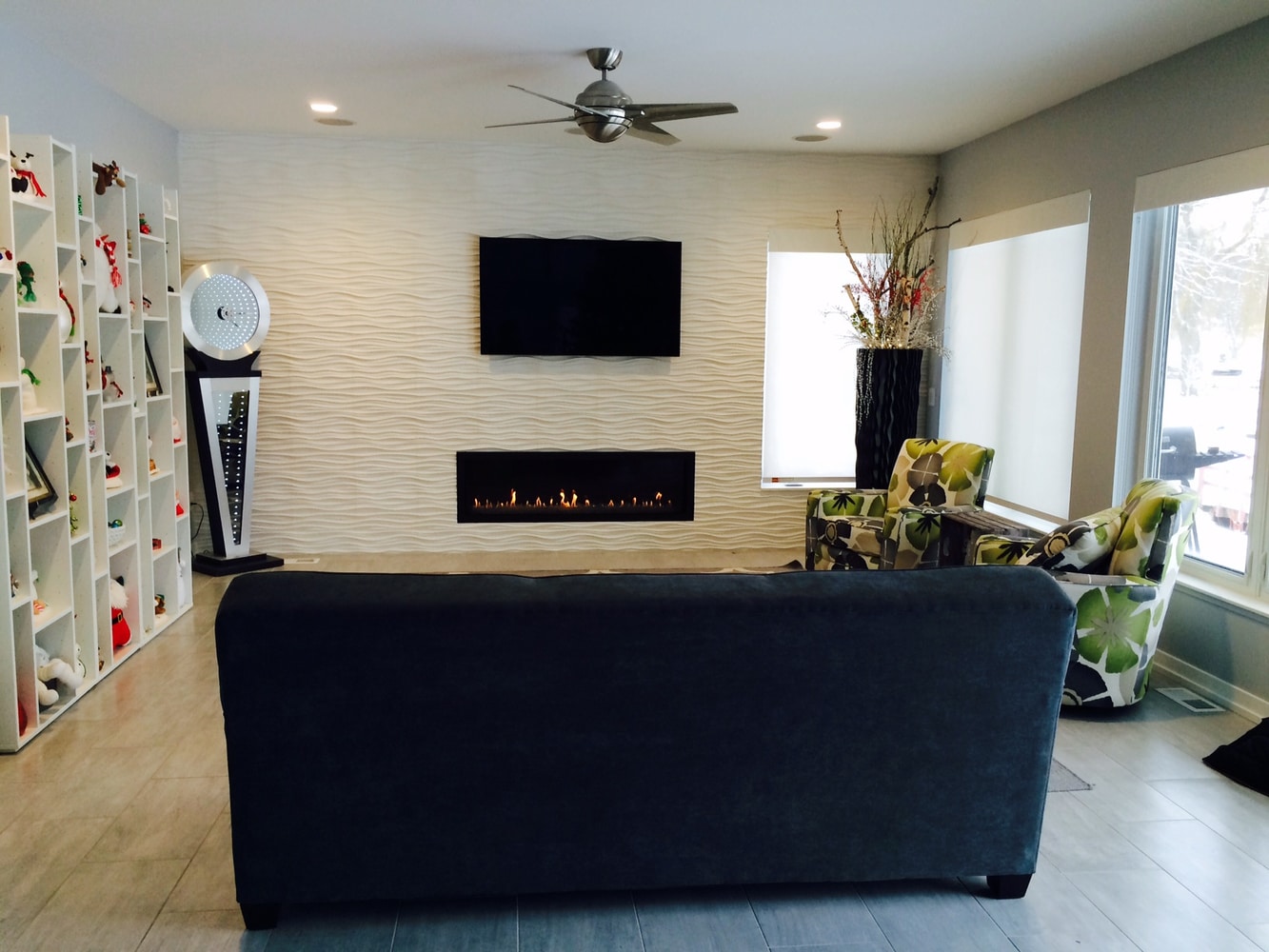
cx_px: 634
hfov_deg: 61.7
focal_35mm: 29
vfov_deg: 48.2
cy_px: 476
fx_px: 1063
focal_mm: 4.15
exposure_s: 1/30
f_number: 2.2
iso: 80
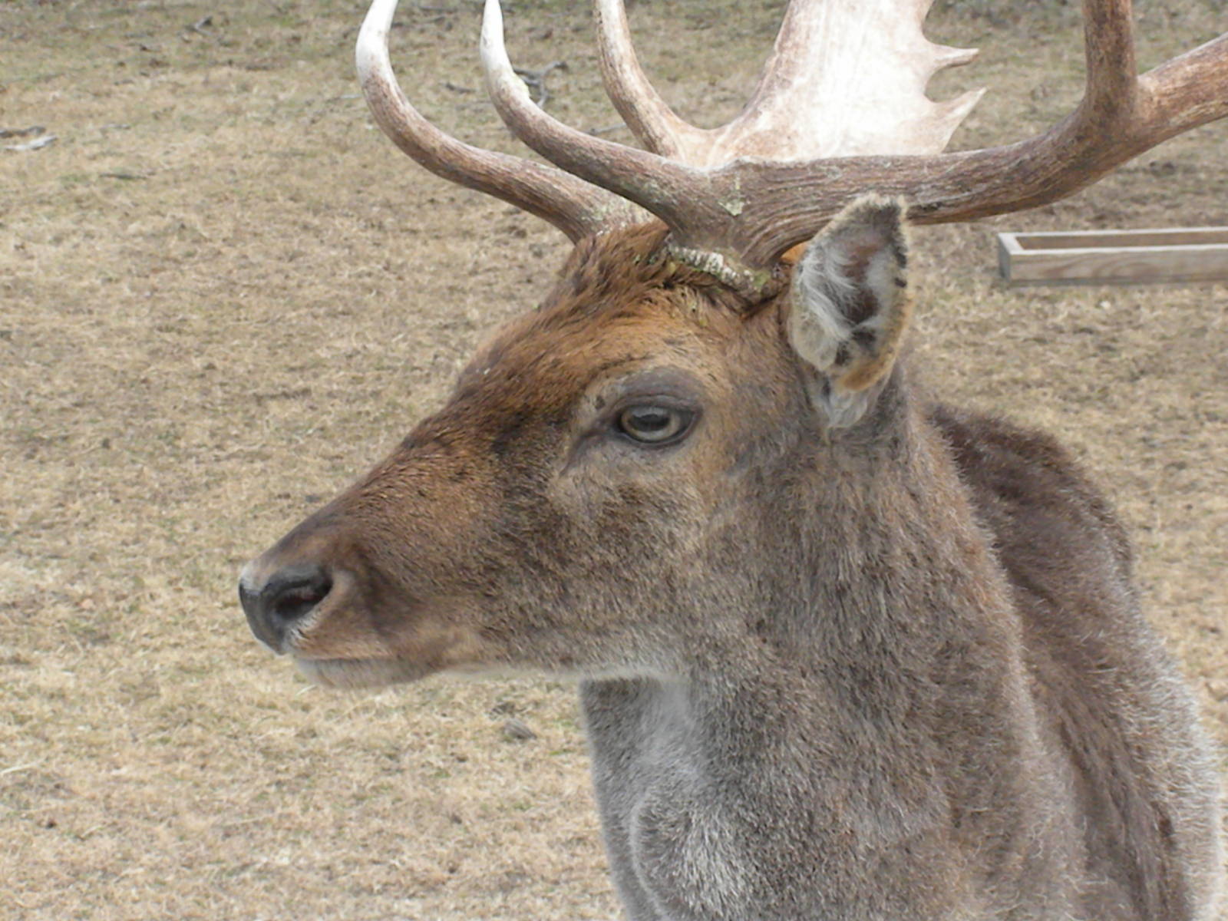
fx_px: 4222
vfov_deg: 12.5
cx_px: 614
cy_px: 460
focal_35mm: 119
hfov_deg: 16.6
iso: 640
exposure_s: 1/106
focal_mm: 21
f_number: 14
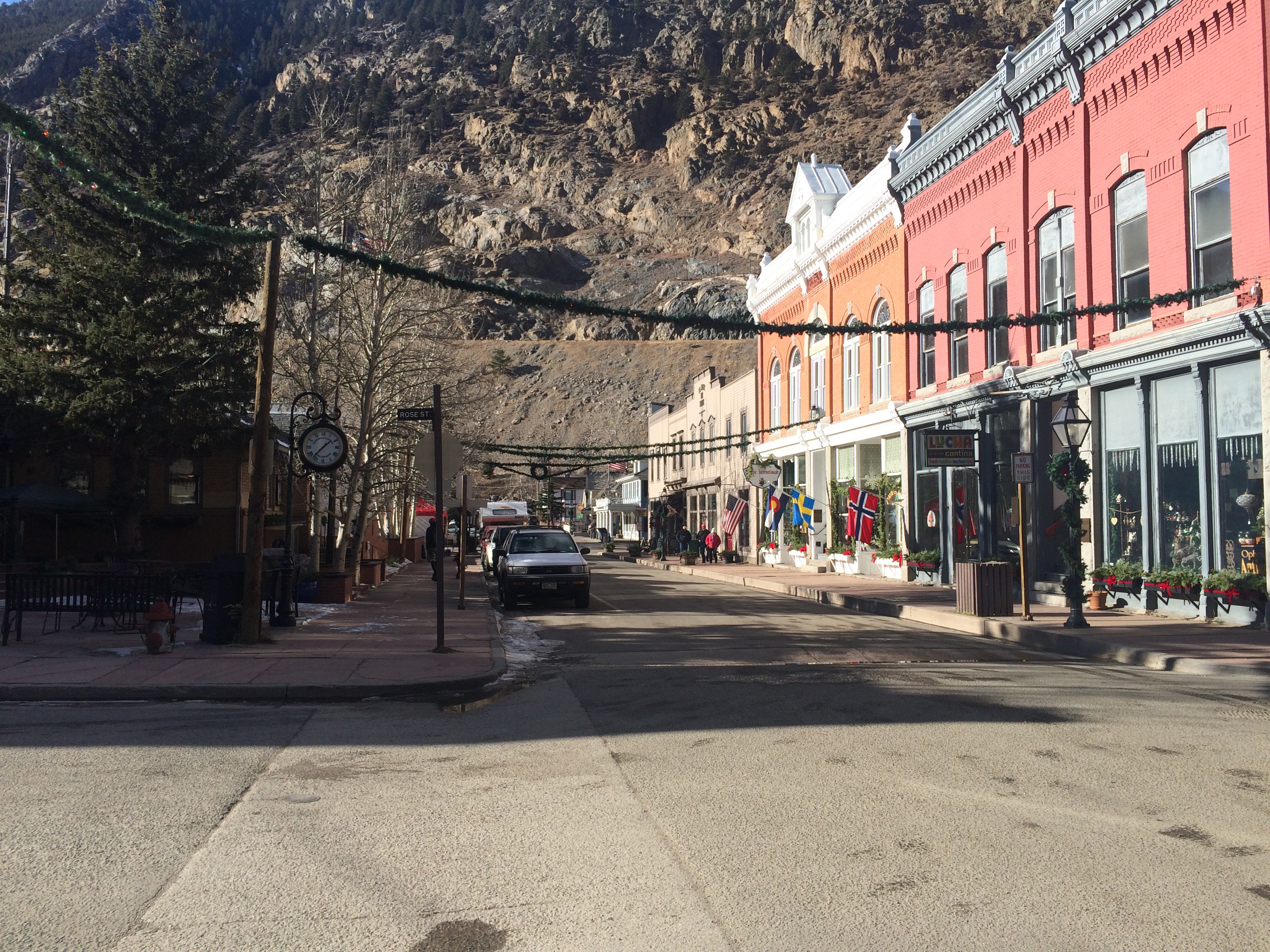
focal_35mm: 29
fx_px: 1064
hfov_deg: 61.7
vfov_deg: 48.2
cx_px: 635
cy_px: 476
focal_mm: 4.15
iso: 32
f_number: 2.2
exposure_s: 1/1466
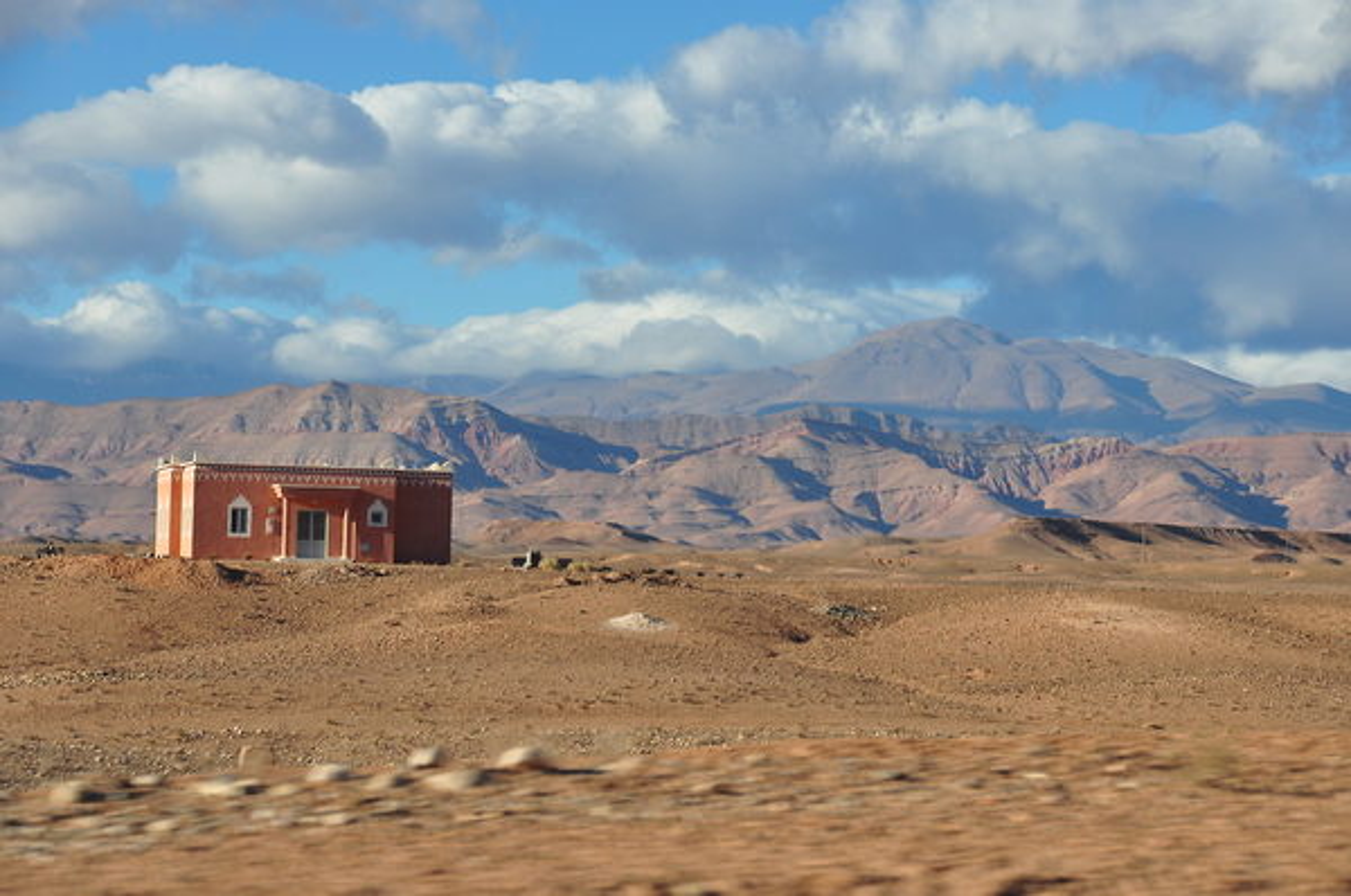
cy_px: 448
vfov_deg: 12.1
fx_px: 4215
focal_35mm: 112
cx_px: 676
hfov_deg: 18.2
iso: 200
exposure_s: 1/250
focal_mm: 75
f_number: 10
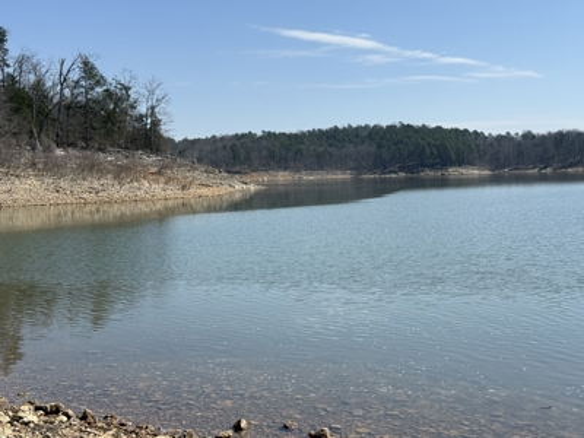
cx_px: 292
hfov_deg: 39.7
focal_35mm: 48
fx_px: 810
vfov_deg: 30.3
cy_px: 219
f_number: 1.78
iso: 100
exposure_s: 1/9901
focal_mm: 6.76
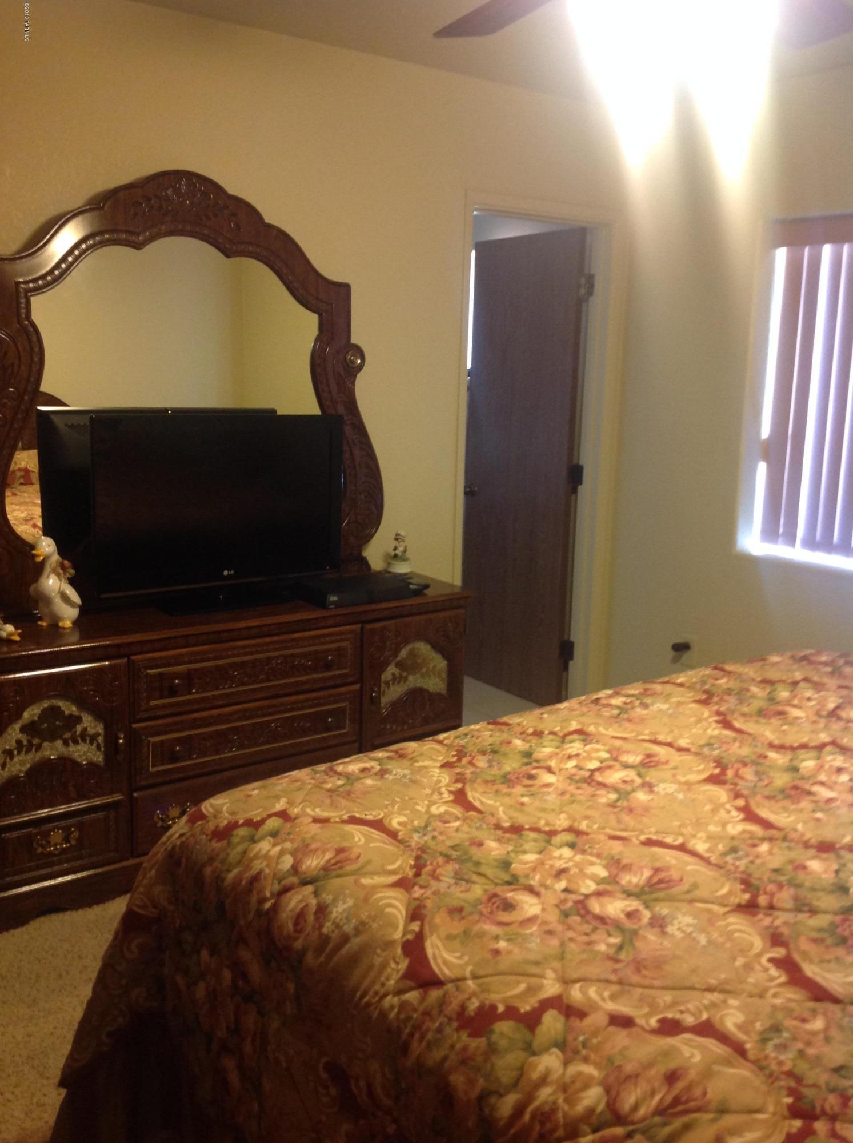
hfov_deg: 40.6
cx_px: 426
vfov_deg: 52.7
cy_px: 572
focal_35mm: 35
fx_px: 1153
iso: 160
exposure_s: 1/15
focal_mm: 4.28
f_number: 2.4
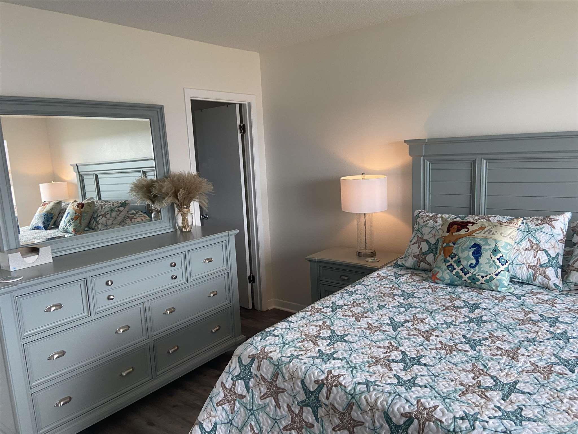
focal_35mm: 26
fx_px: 434
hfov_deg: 67.3
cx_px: 289
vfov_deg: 53.1
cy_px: 217
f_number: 1.8
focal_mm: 4.25
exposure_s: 1/60
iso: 100
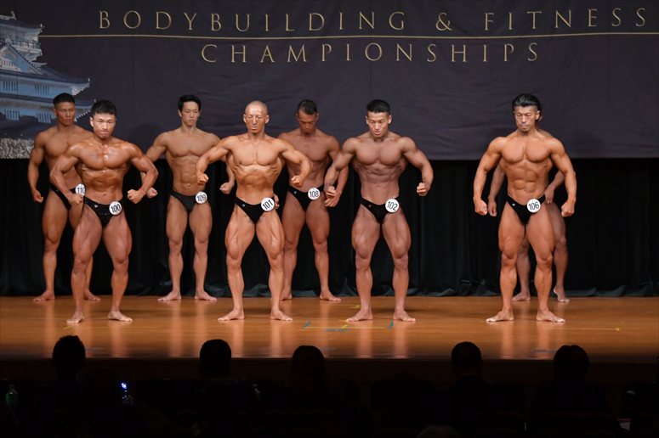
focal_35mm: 174
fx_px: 3184
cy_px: 219
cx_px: 330
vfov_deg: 7.9
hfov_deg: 11.8
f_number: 5.6
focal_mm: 116
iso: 4000
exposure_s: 1/400
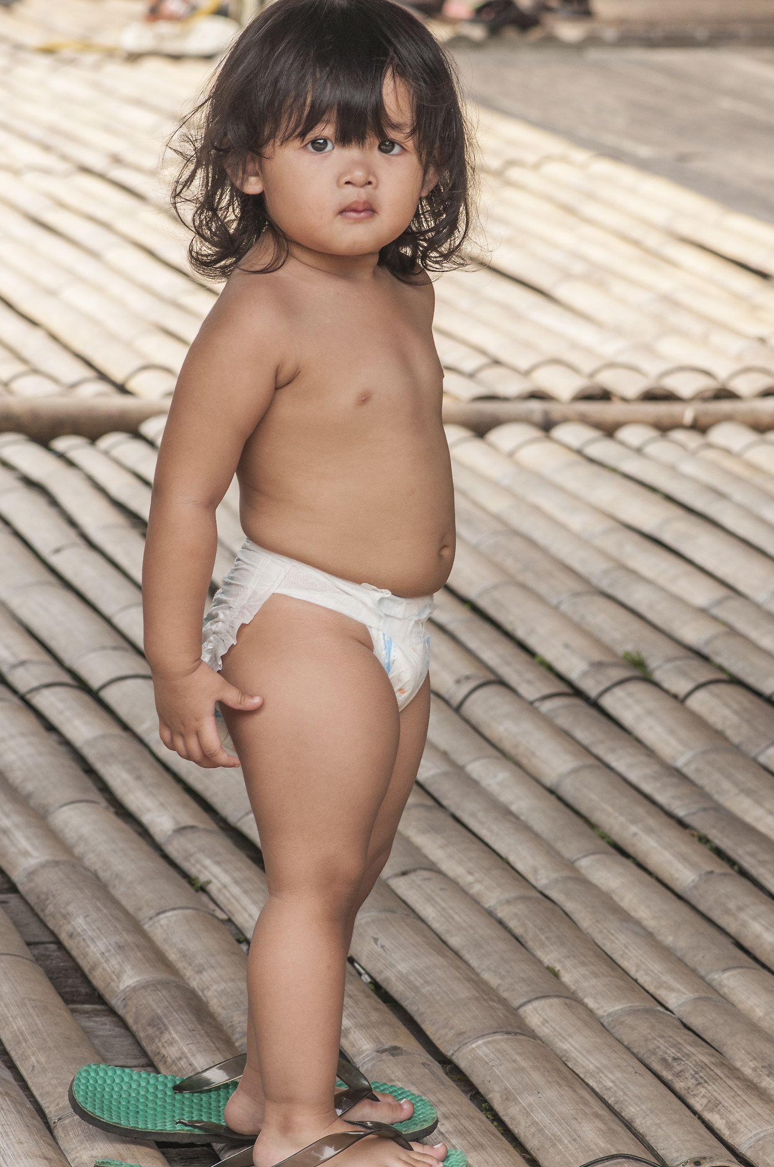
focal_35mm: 180
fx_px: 5809
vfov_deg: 11.5
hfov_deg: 7.6
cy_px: 613
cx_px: 339
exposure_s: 1/200
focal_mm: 105
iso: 200
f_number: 7.1
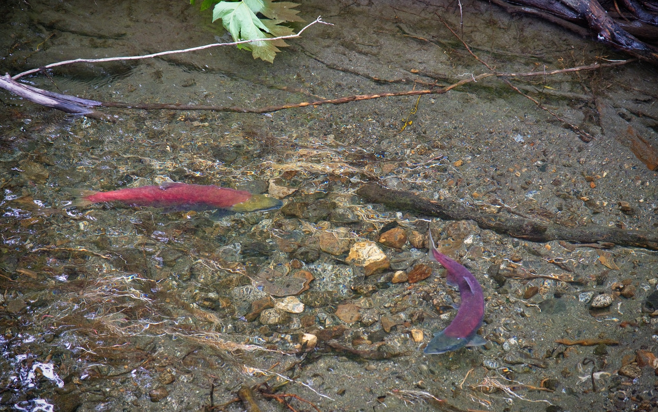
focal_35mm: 123
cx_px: 329
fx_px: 2206
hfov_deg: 17.0
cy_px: 218
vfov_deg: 10.7
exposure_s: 1/250
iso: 1400
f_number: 4
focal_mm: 120
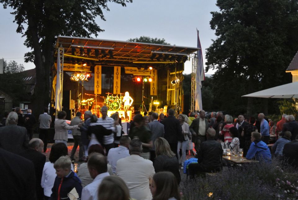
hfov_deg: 46.3
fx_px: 348
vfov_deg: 32.0
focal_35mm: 42
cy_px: 100
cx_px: 149
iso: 1400
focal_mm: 15.7
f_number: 4.2
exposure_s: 1/15
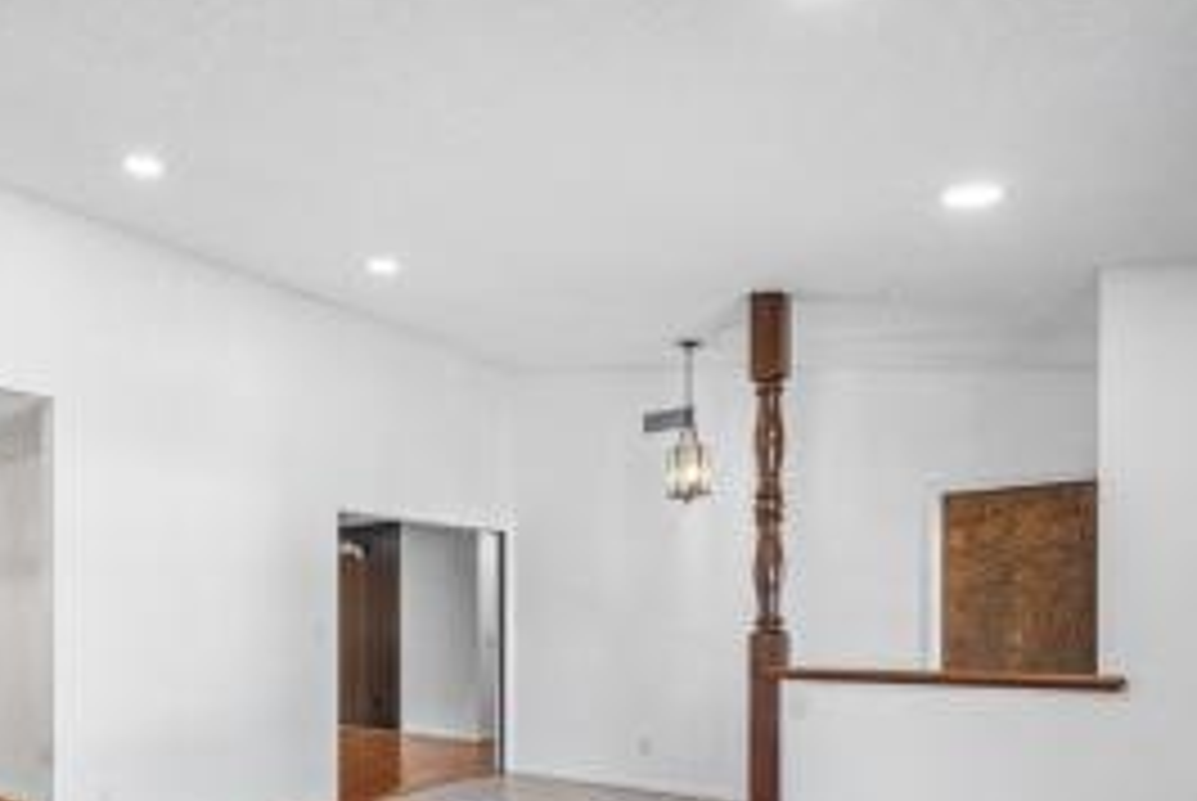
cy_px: 639
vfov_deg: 45.6
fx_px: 899
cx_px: 232
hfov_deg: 61.5
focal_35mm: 27
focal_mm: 16
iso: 800
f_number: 5
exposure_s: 1/13
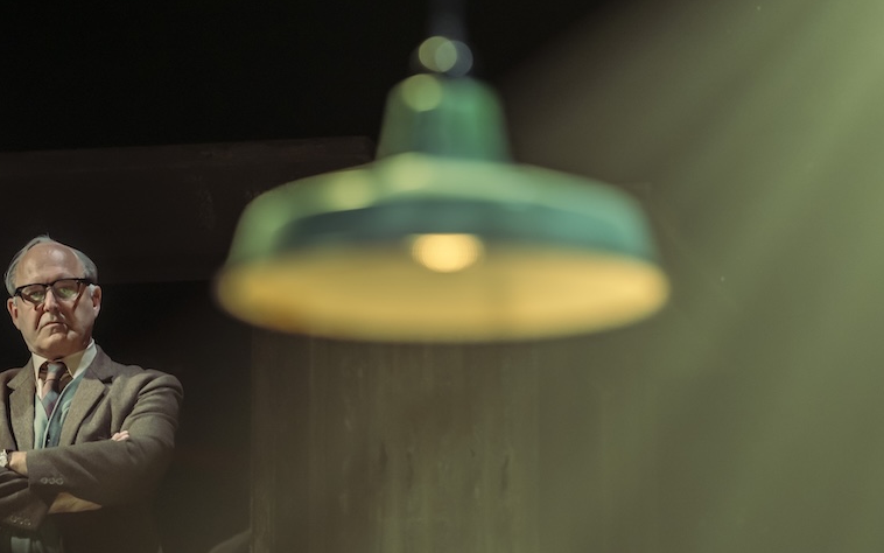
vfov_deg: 5.4
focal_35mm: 242
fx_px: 5831
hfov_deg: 8.7
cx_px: 297
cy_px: 424
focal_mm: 150
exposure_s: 1/125
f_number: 2.8
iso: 2000
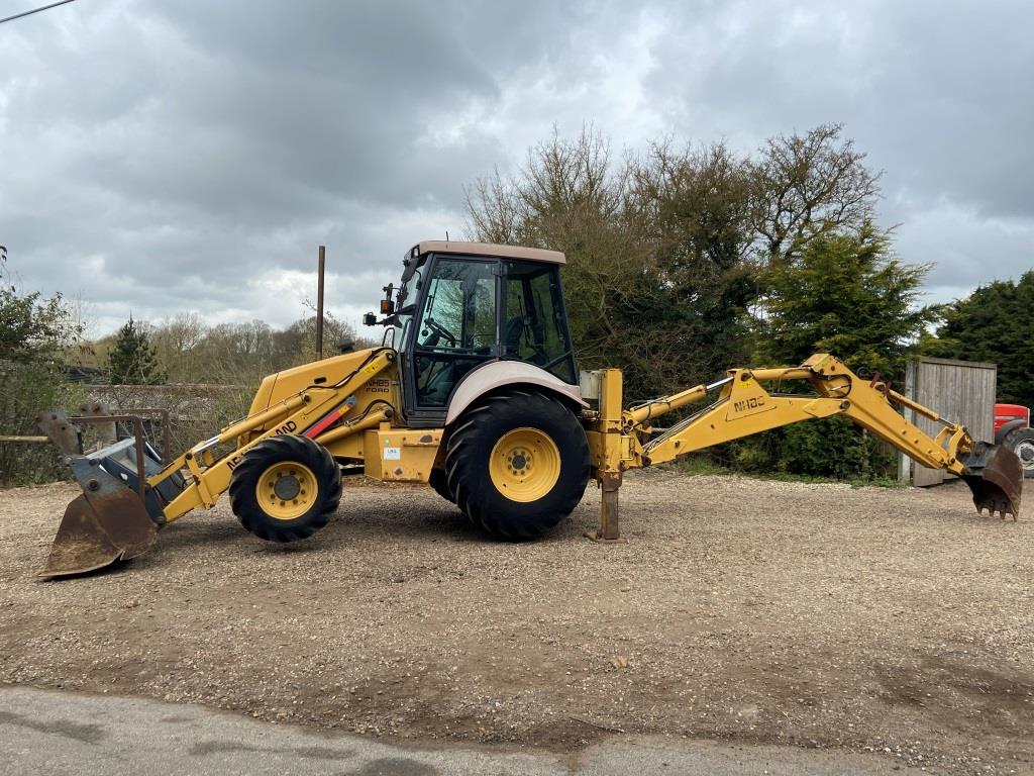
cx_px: 517
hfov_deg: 67.3
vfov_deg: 53.1
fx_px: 777
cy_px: 388
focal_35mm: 26
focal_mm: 4.25
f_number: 1.8
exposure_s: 1/1082
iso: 32
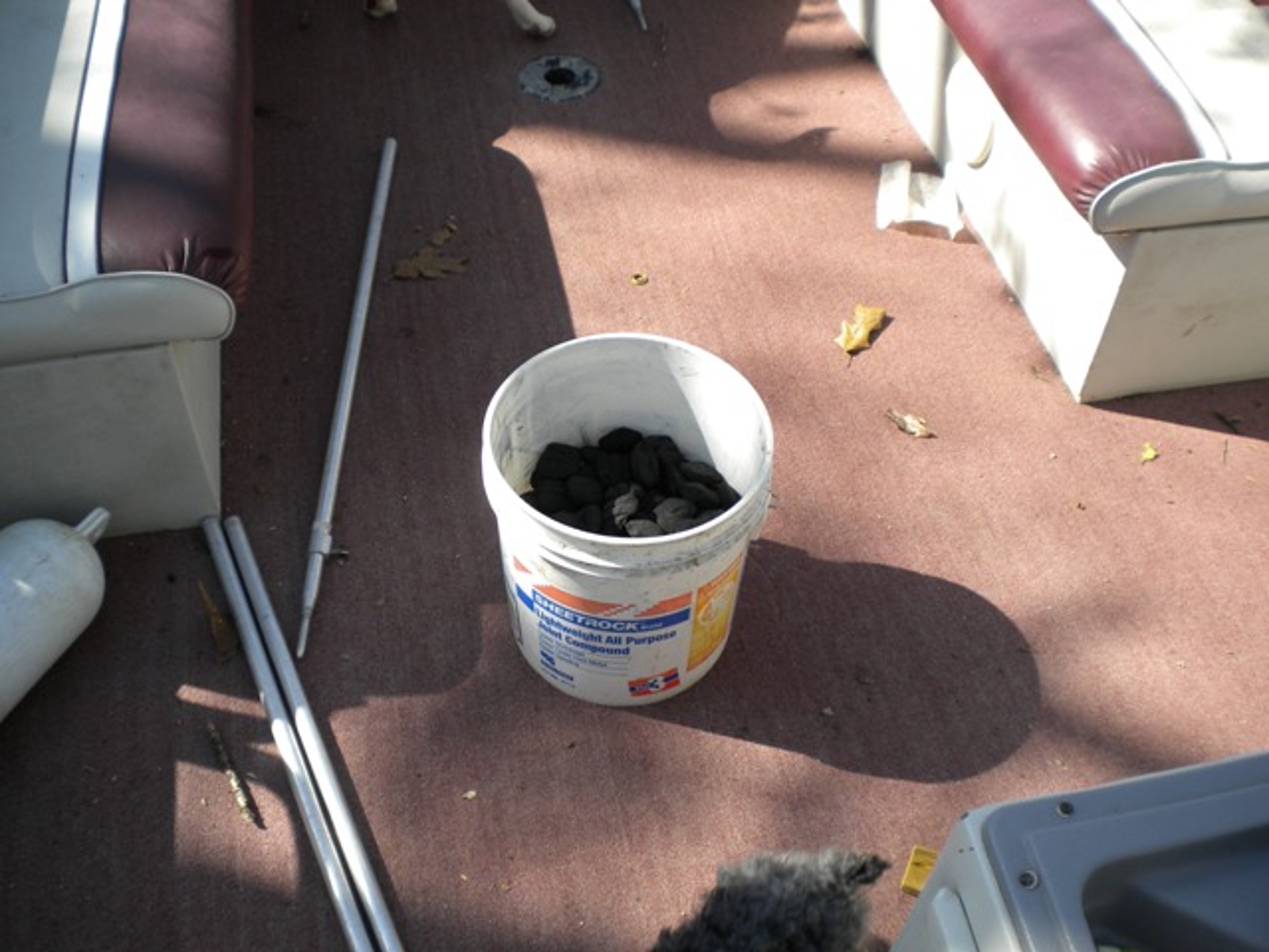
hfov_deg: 52.6
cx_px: 634
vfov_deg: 40.7
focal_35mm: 35
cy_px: 476
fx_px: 1283
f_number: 4.6
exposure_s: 1/217
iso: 80
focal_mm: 6.3
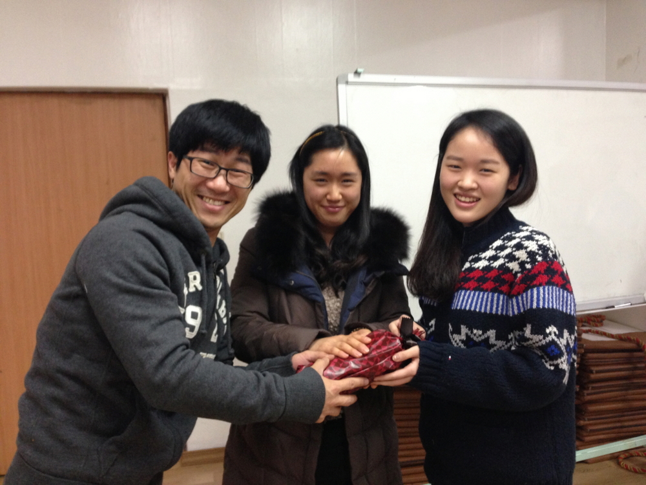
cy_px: 242
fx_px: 616
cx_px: 323
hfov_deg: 55.4
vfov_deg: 42.9
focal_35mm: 33
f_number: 2.4
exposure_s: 1/20
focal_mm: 4.13
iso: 200
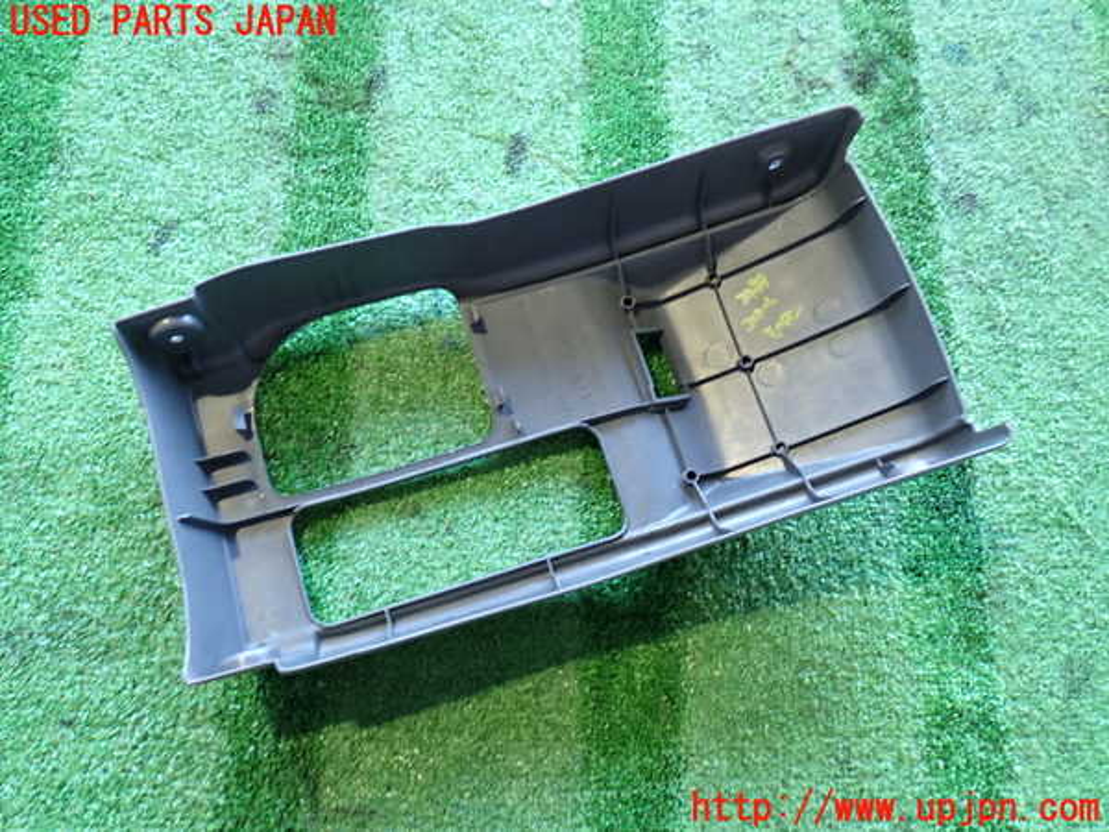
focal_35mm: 30
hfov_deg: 60.0
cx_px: 554
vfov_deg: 46.8
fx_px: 961
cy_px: 416
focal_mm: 5.4
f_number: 2.3
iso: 320
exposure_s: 1/30
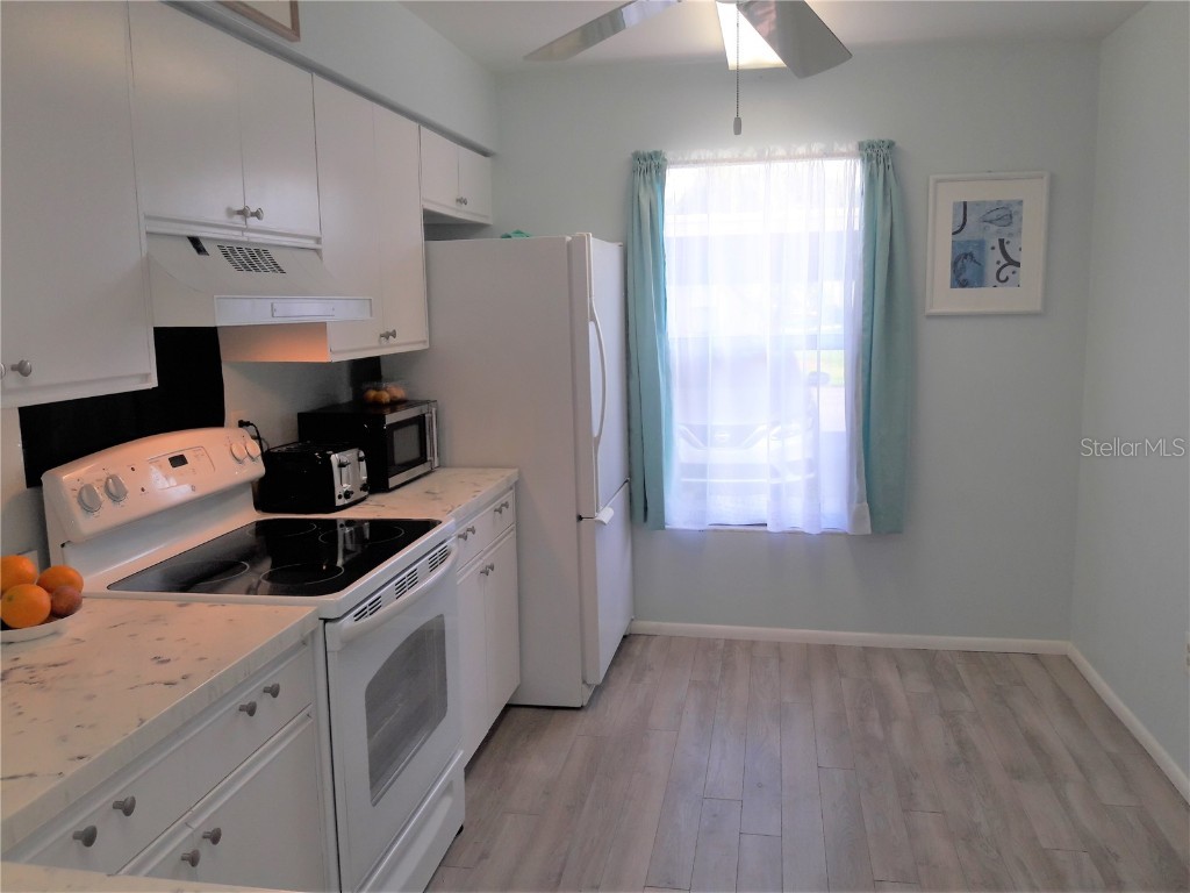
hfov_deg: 63.4
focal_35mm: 28
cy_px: 446
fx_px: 963
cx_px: 595
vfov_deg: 49.7
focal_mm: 3.7
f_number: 1.9
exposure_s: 1/127
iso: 40
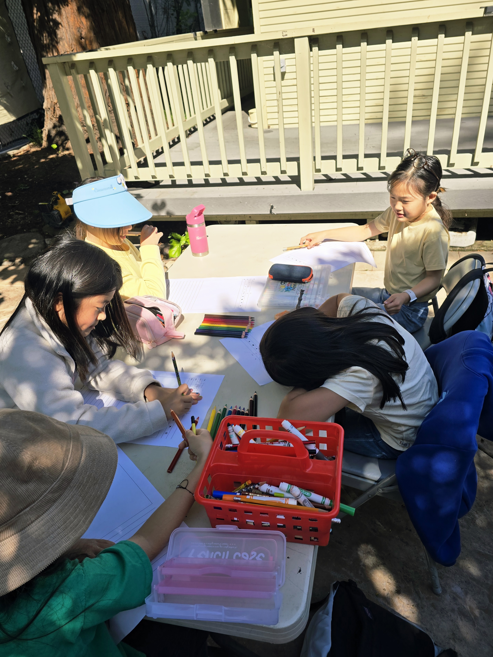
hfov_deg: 58.9
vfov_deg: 73.9
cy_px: 328
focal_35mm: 23
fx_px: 437
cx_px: 246
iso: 12
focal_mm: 6.3
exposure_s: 1/833
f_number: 1.7
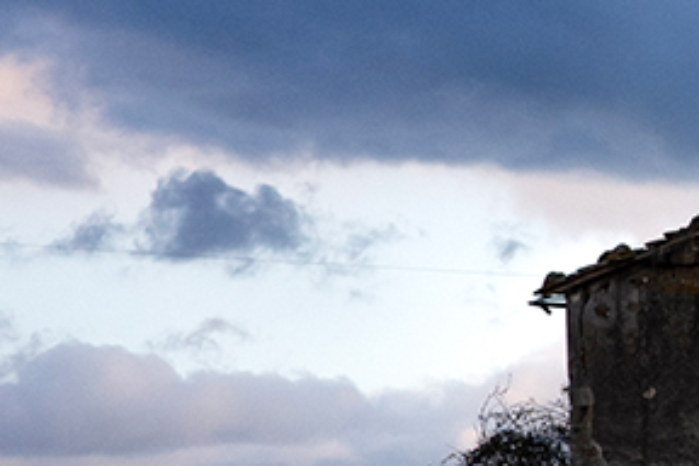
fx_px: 5514
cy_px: 407
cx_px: 2184
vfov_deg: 4.8
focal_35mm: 284
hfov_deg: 6.5
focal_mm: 26
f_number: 5.6
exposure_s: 1/160
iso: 200
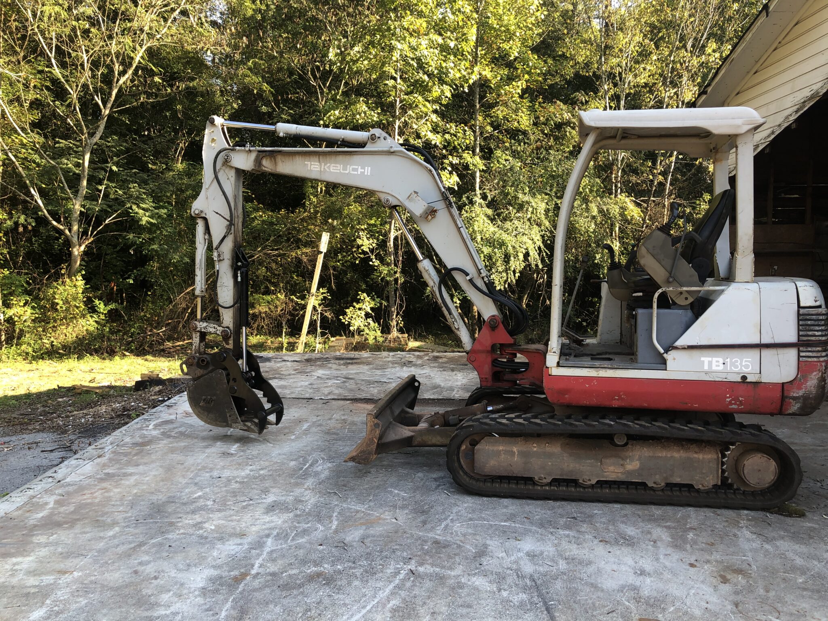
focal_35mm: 28
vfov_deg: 49.7
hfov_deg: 63.4
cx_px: 414
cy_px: 310
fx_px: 670
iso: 20
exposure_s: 1/136
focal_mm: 3.99
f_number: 1.8
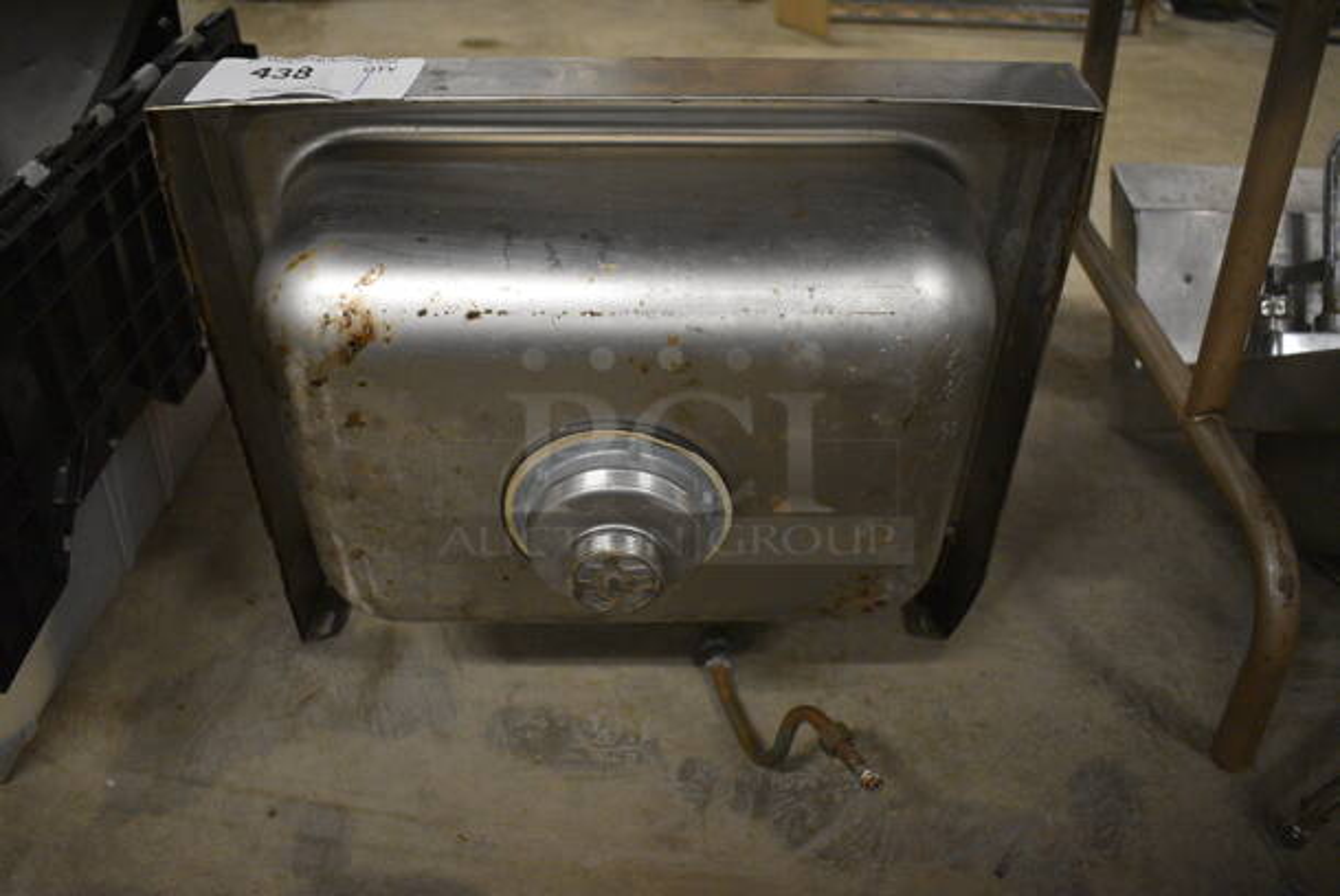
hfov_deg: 61.9
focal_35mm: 30
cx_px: 670
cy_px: 448
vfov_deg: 43.7
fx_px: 1118
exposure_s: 1/125
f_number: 3.5
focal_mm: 20
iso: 3600
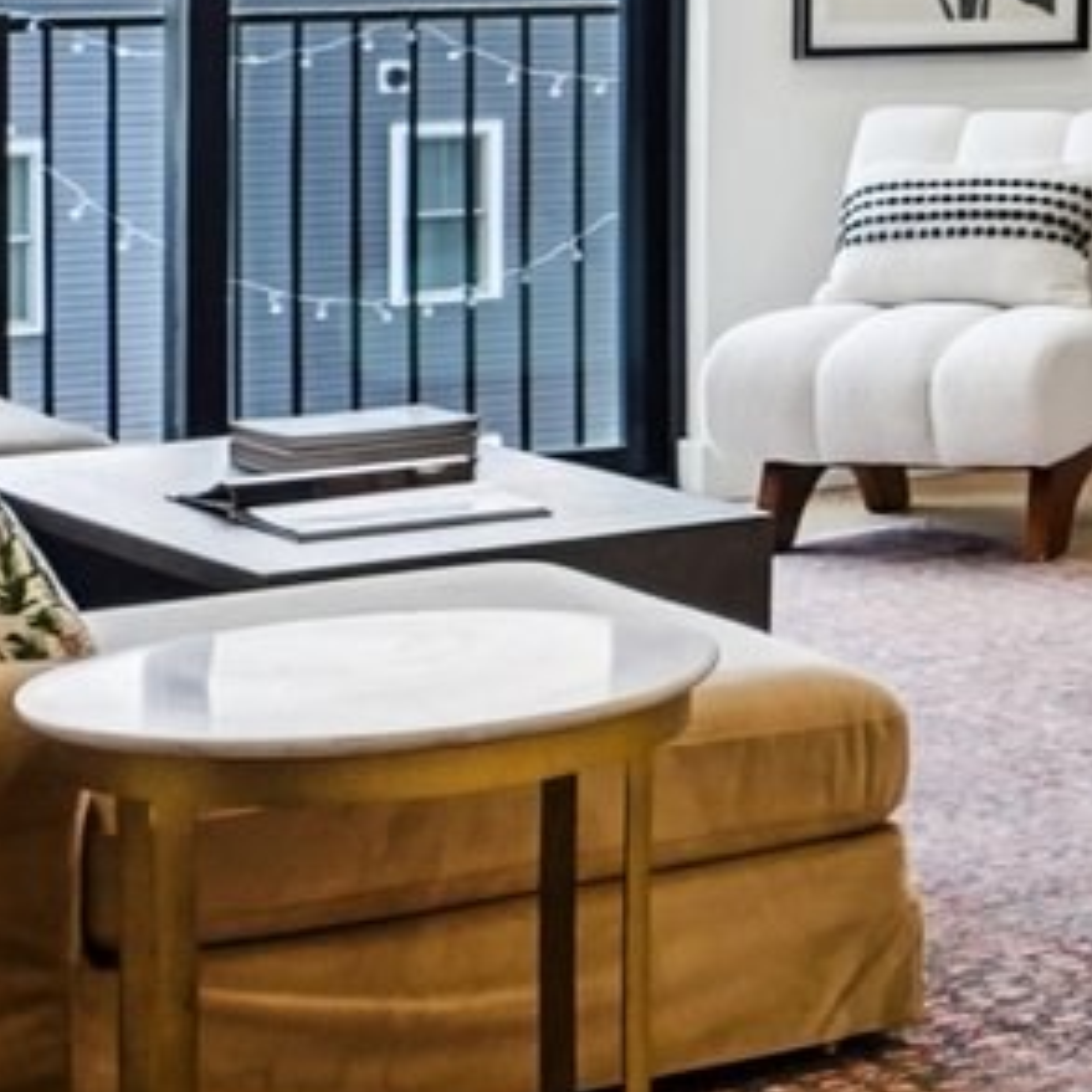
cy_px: 39
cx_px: 2534
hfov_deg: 13.7
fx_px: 3391
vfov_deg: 17.9
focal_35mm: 95
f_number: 8
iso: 640
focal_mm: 16
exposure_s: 1/30
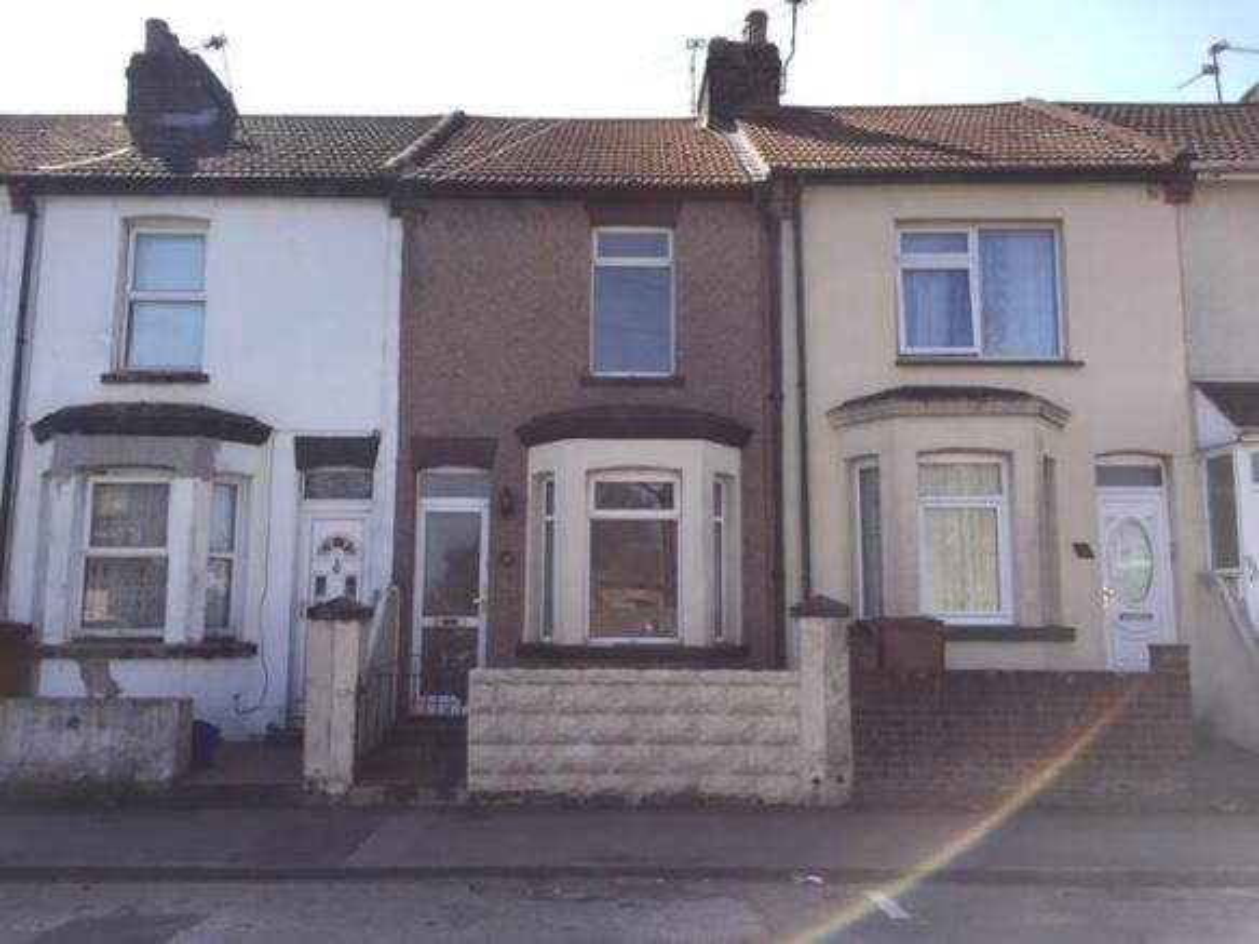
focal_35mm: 29
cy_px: 472
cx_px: 630
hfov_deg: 61.7
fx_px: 1055
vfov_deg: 48.2
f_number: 2.2
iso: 32
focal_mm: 4.15
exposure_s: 1/842
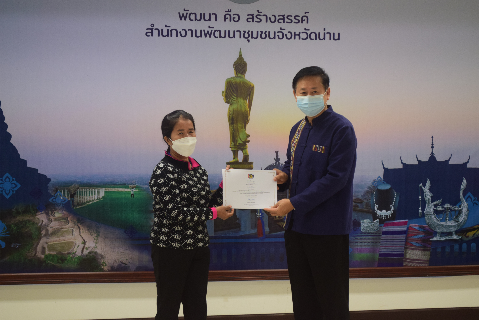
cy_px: 160
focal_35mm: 78
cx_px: 240
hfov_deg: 26.0
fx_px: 1038
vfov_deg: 17.5
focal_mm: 52
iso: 1000
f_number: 5.6
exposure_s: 1/50
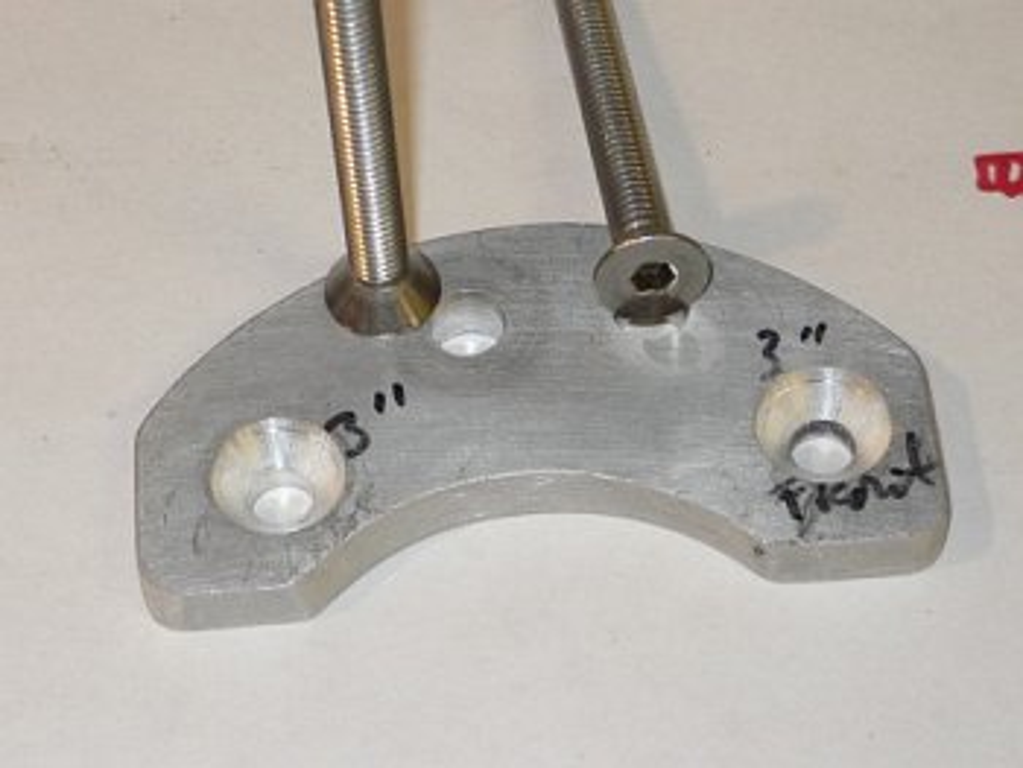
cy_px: 384
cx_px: 512
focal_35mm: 105
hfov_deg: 18.7
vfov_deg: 14.1
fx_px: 3105
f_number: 4
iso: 100
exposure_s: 1/30
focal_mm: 15.6
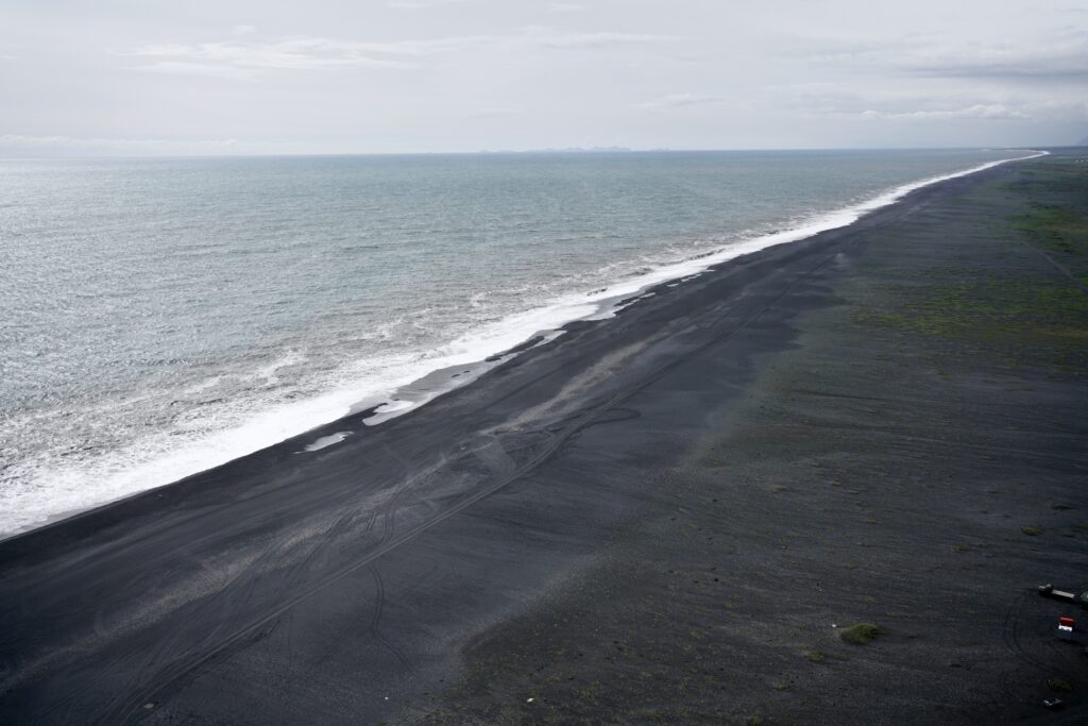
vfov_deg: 37.9
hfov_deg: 54.4
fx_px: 1058
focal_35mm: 35
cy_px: 363
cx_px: 544
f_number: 4
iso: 400
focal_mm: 35
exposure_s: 1/5000
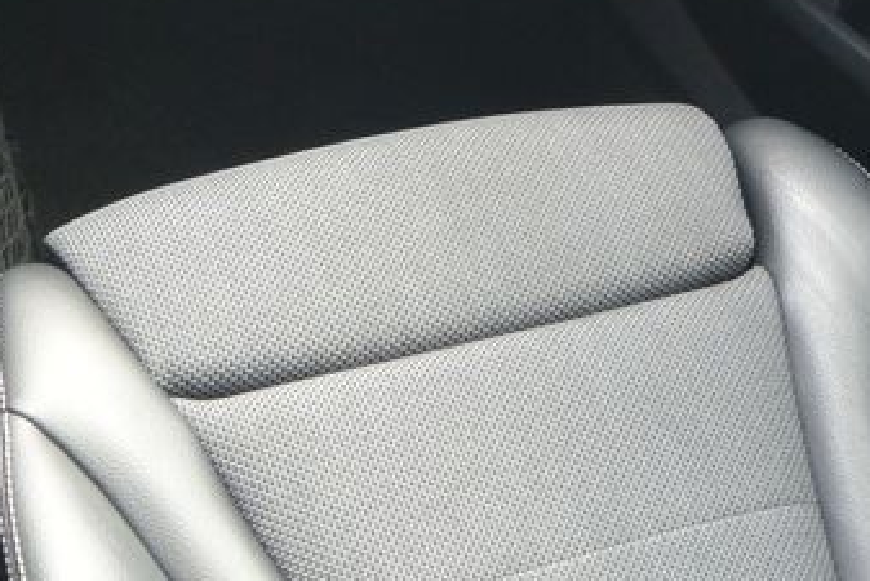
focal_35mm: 82
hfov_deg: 24.7
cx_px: 356
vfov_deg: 15.8
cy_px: -190
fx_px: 1982
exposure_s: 1/125
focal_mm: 10
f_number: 3.5
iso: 400
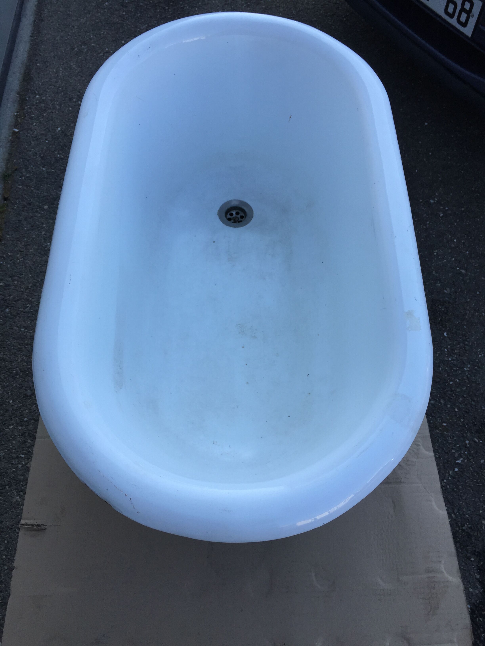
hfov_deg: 48.2
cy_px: 323
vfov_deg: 61.7
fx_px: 542
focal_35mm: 29
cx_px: 242
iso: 32
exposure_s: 1/746
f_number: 2.2
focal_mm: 4.15
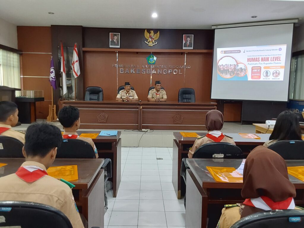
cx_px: 152
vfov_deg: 49.7
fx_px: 246
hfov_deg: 63.4
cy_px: 114
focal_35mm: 28
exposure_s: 1/33
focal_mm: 2.91
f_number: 1.9
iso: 200
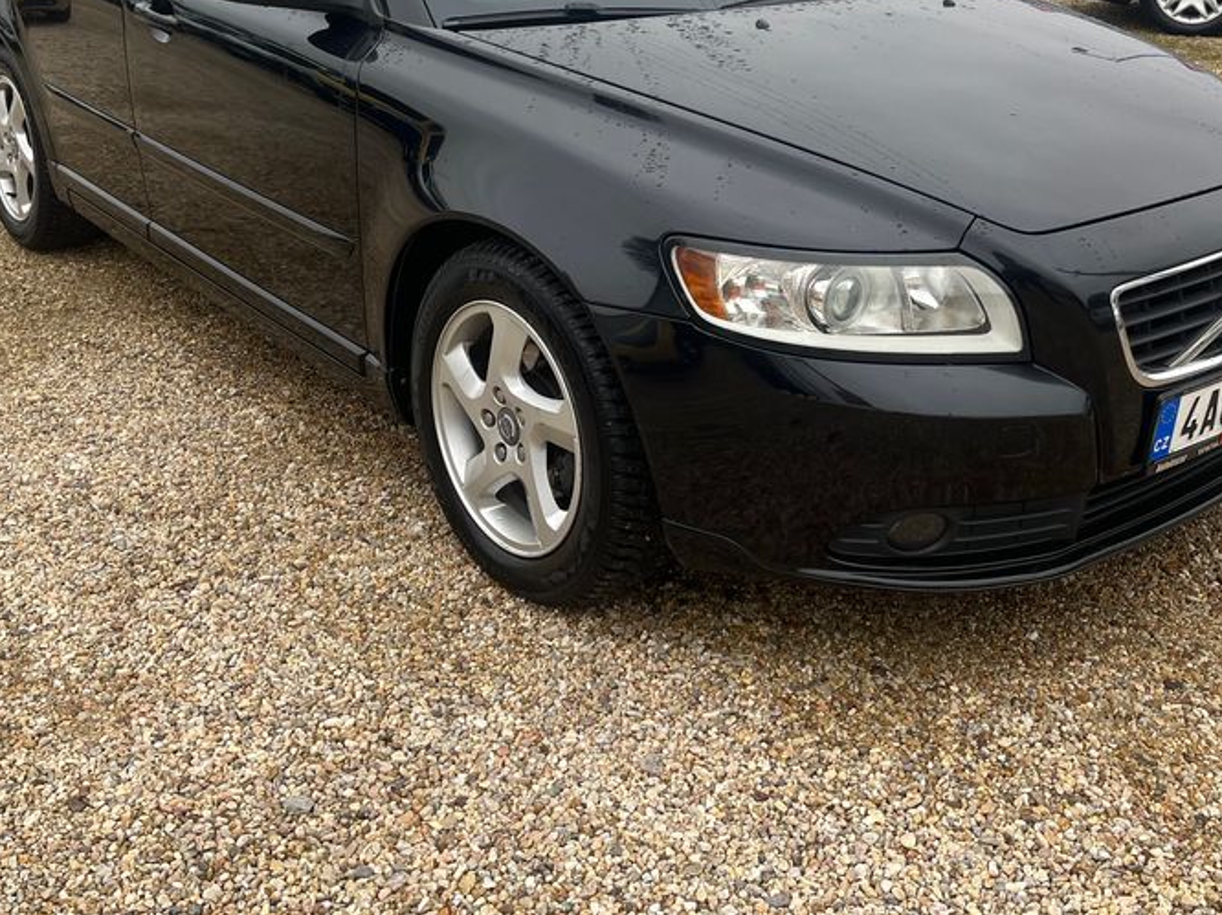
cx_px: 670
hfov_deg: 46.8
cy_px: 218
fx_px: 1412
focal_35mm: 40
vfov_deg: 35.1
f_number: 1.6
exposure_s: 1/534
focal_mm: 5.1
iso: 50
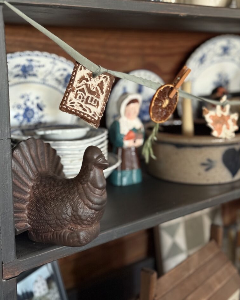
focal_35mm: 51
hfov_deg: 29.7
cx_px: 122
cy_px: 137
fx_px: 453
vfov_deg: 36.6
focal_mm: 6.76
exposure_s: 1/24
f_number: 1.78
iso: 640
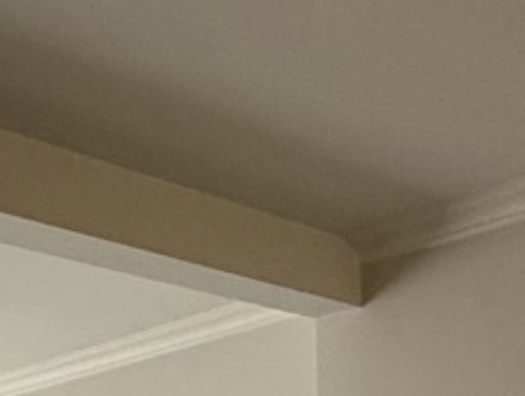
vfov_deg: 13.8
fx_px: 1397
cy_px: 773
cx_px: 311
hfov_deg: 21.3
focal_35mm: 92
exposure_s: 1/100
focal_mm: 2.22
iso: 320
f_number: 2.2
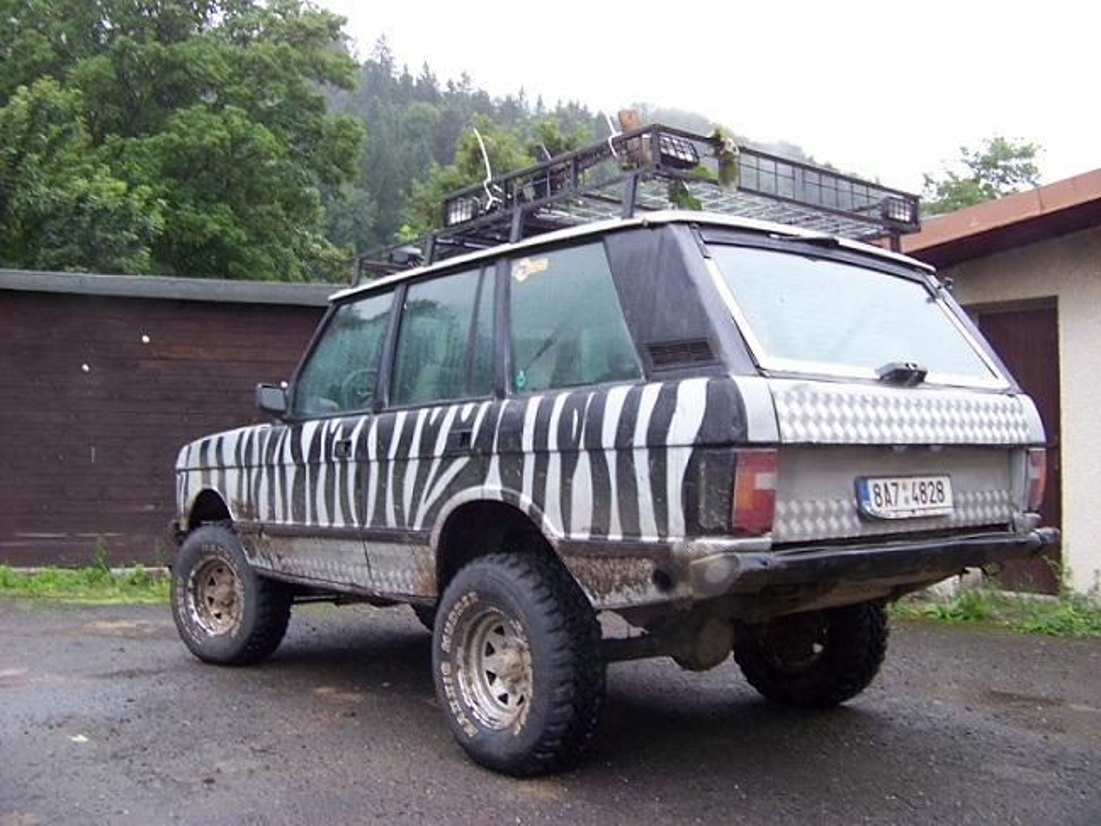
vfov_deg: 39.7
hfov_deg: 51.4
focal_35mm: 36
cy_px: 413
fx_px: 1145
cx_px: 550
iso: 64
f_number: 2.8
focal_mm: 5.85
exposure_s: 1/50
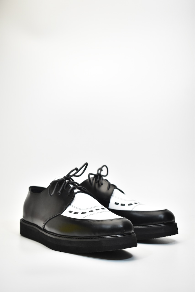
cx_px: 98
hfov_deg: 25.8
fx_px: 426
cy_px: 146
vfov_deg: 37.8
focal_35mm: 52
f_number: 5.6
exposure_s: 1/640
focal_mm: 35
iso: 1600
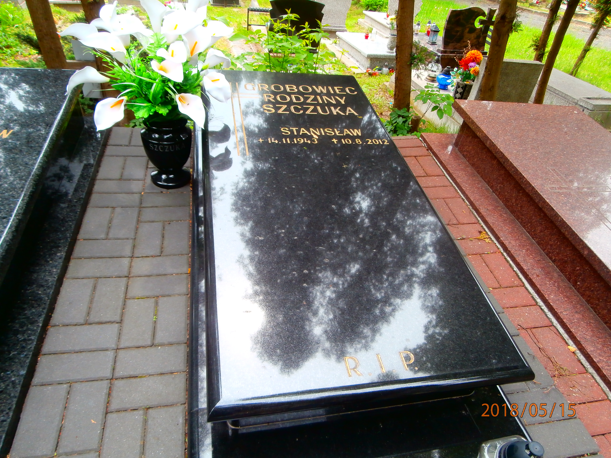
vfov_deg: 56.8
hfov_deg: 71.6
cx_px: 306
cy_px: 229
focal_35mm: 24
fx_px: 424
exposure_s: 1/160
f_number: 3
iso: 100
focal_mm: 4.2
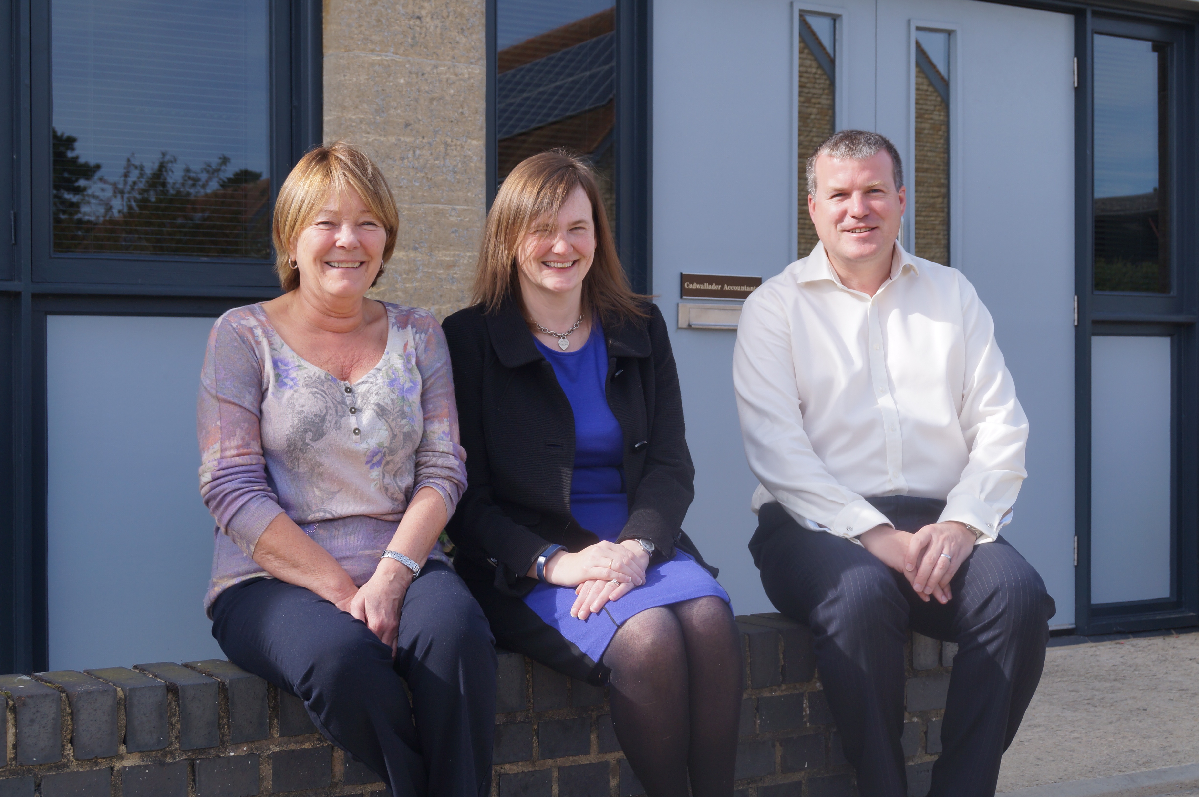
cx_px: 600
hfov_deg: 38.2
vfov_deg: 25.9
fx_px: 1730
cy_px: 398
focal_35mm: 52
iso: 100
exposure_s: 1/160
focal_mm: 35
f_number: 8
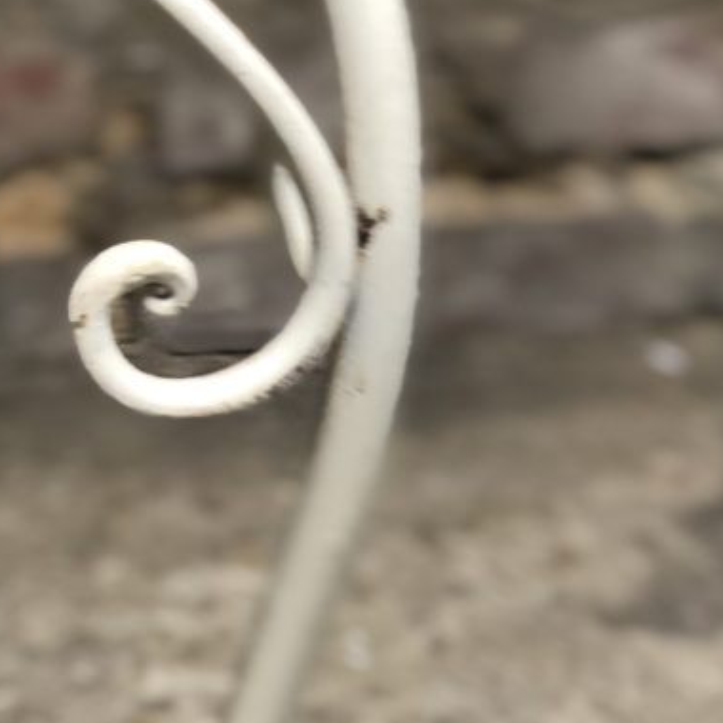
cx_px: 314
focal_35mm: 124
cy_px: 630
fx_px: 2930
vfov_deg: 14.0
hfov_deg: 14.1
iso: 125
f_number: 2.4
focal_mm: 6
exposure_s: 1/33
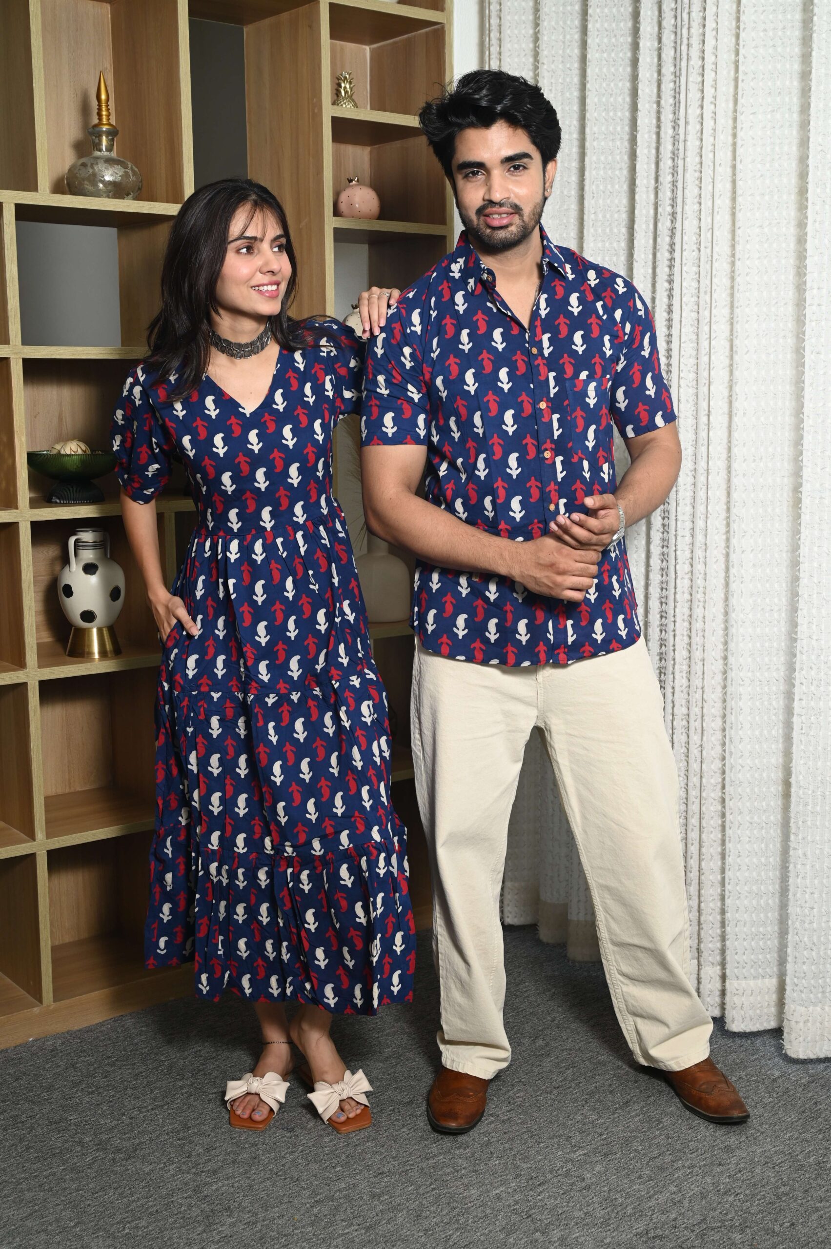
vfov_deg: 46.4
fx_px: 1456
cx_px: 416
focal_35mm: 42
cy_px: 624
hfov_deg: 31.8
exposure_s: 1/160
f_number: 5.6
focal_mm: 42
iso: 400
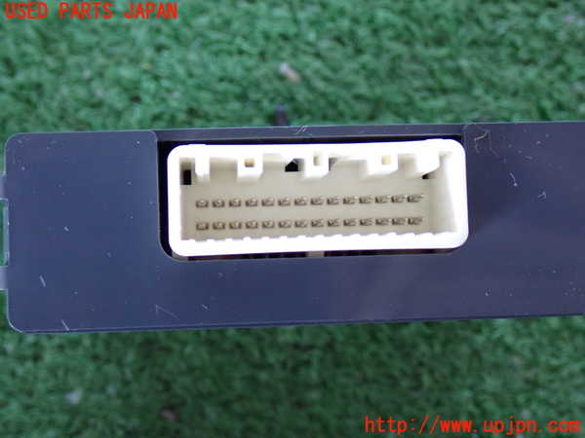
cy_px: 219
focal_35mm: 58
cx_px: 292
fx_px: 980
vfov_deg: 25.2
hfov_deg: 33.2
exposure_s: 1/30
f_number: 3.5
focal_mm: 10.35
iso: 800
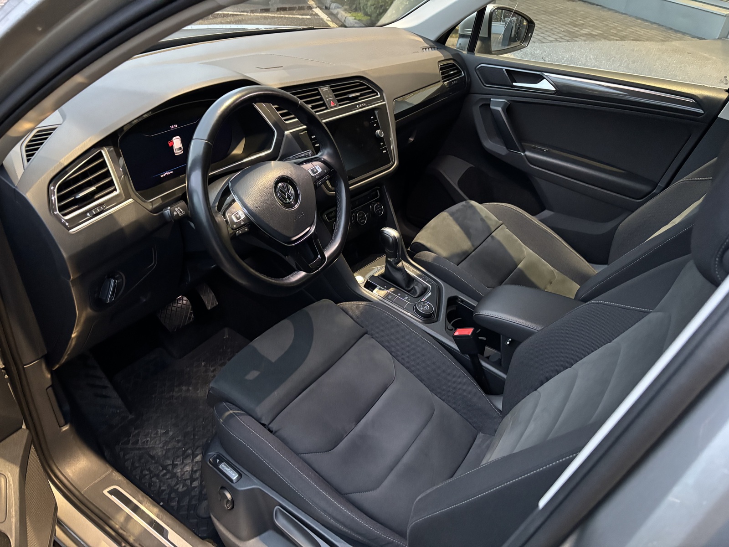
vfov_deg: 53.1
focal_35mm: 26
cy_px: 274
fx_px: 548
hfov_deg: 67.3
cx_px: 364
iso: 800
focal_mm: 5.96
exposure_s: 1/30
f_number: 1.6
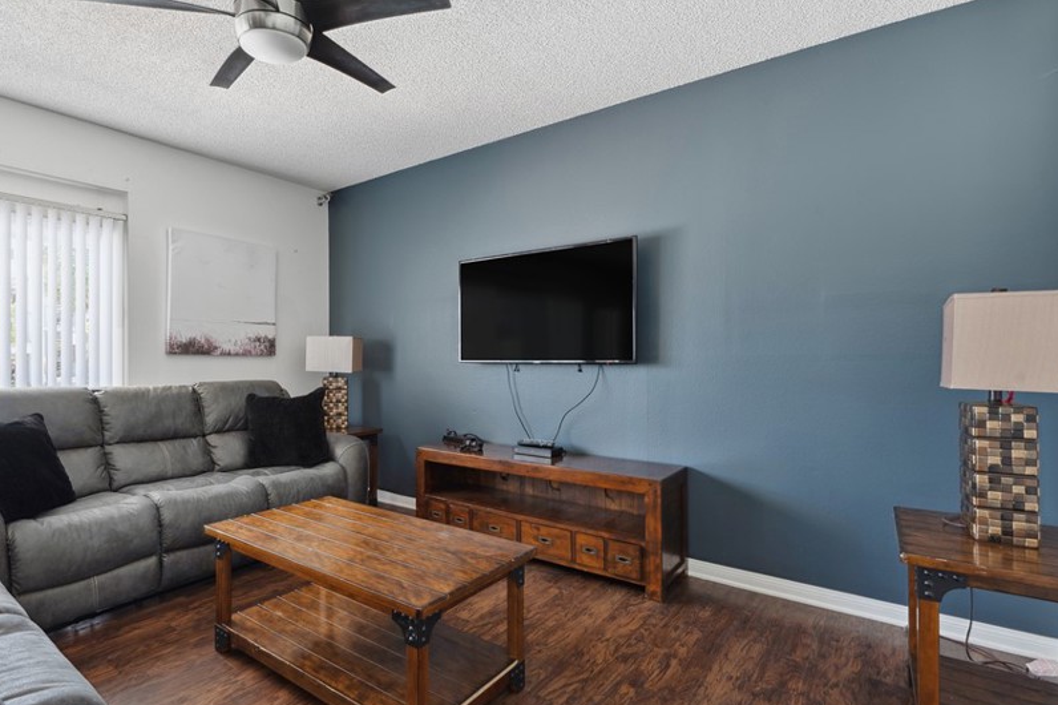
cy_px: 366
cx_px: 425
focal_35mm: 18
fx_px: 529
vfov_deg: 67.3
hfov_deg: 88.9
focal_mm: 14
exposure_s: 1/8
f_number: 9
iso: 100
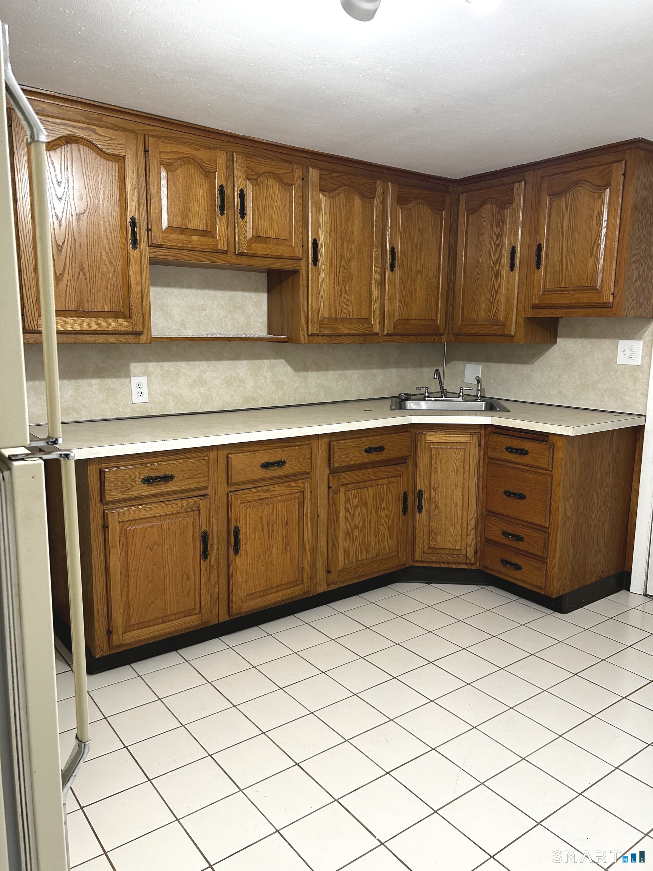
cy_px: 436
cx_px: 326
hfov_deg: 53.1
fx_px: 654
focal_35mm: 26
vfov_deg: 67.3
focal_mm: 5.7
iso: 100
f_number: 1.5
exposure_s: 1/60
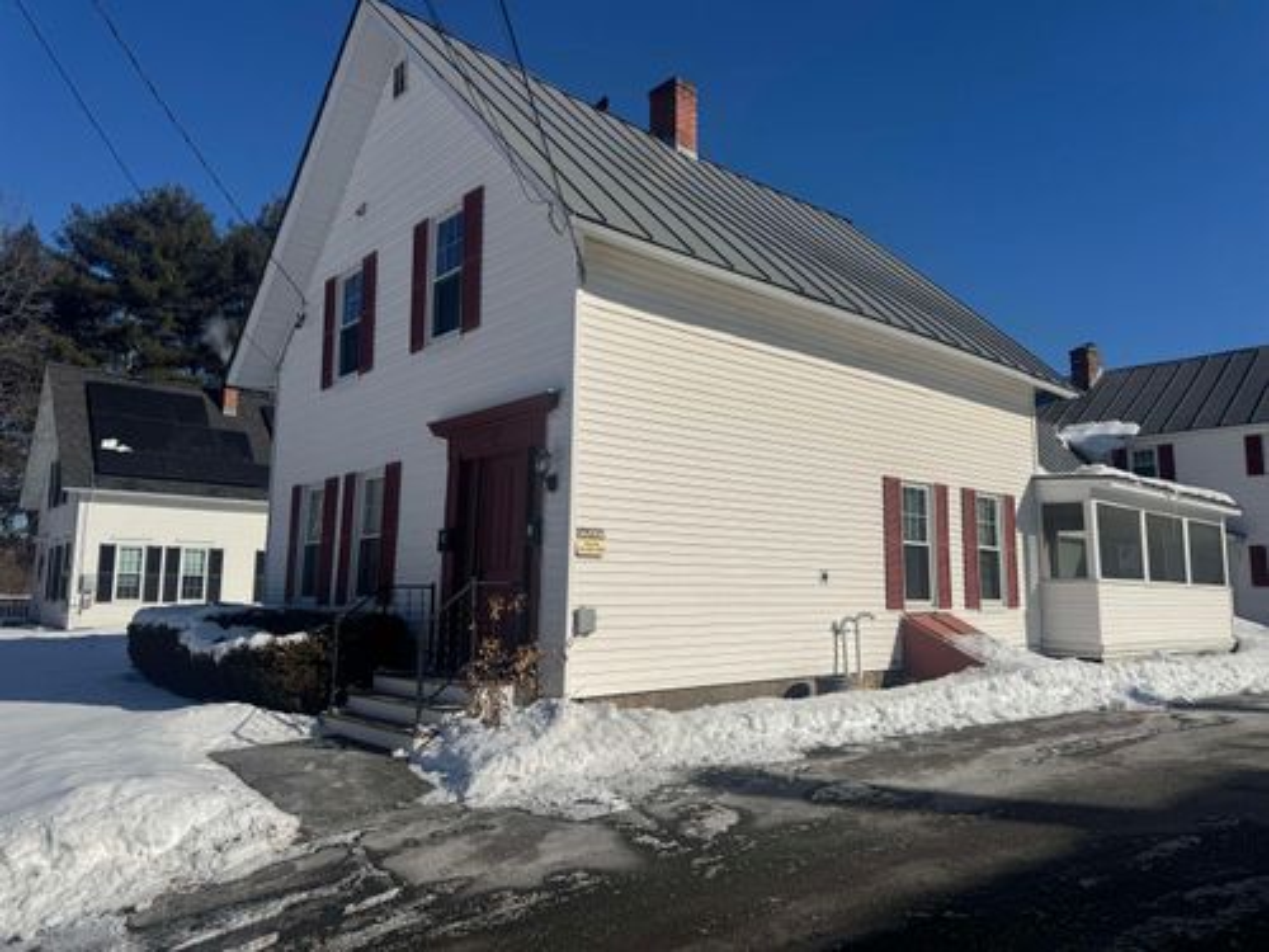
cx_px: 634
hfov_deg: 71.6
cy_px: 476
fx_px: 880
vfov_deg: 56.8
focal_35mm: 24
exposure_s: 1/12346
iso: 64
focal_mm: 6.76
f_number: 1.78
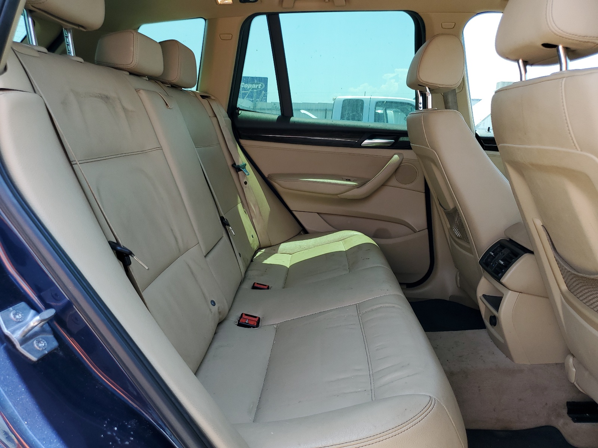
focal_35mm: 26
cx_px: 299
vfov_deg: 53.1
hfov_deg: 67.3
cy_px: 224
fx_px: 449
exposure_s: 1/263
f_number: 1.5
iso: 50
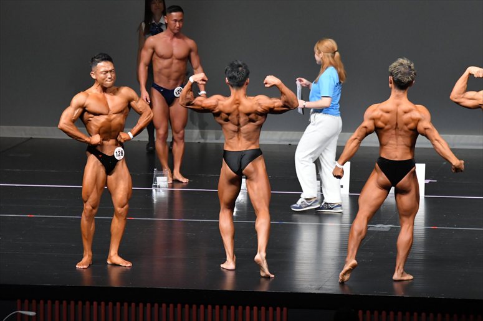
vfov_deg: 5.4
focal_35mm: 255
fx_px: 3420
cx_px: 242
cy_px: 160
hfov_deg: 8.1
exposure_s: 1/400
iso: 5000
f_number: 5.6
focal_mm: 170
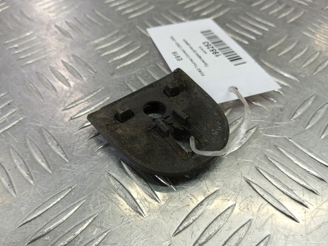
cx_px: 164
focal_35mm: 23
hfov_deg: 73.9
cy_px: 123
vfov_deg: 58.9
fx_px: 218
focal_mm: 4.11
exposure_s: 1/50
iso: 127
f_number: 1.6
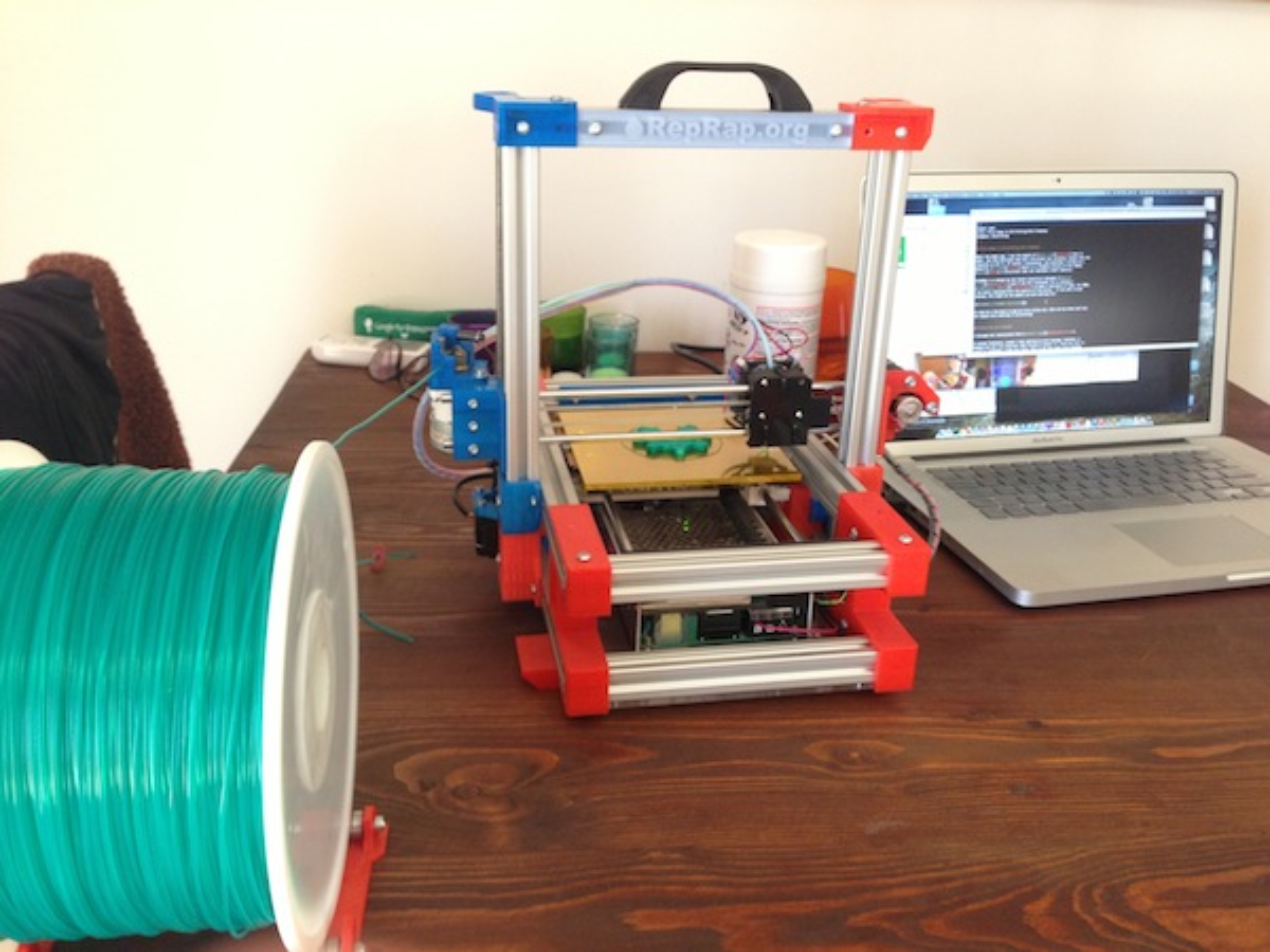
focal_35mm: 33
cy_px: 476
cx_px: 635
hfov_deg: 55.4
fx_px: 1211
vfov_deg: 42.9
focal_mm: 4.13
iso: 125
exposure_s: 1/20
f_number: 2.4
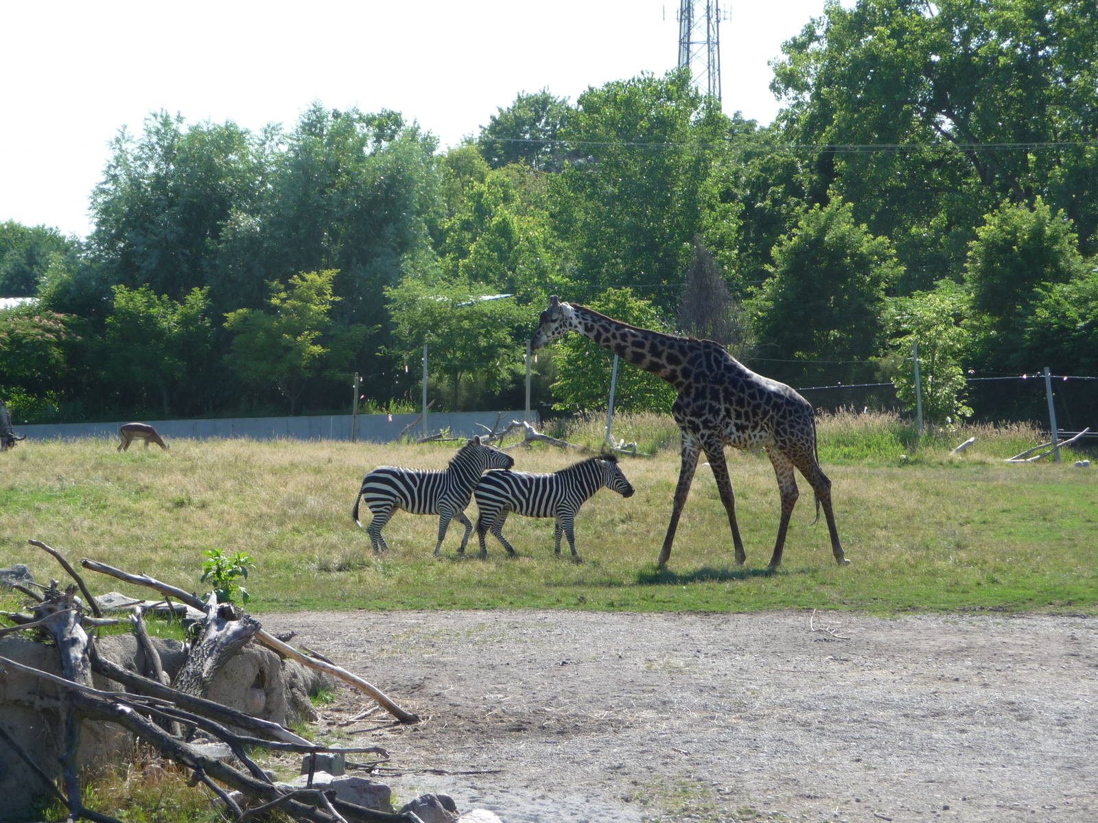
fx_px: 4663
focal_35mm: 147
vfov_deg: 10.1
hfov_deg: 13.4
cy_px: 412
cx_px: 549
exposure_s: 1/320
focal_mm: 25.2
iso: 100
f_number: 4.8
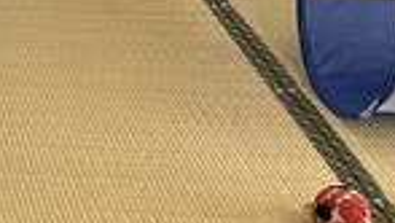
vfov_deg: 9.4
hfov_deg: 13.9
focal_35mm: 123
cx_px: -457
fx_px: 1289
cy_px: -193
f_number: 1.5
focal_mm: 5.7
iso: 40
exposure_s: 1/253
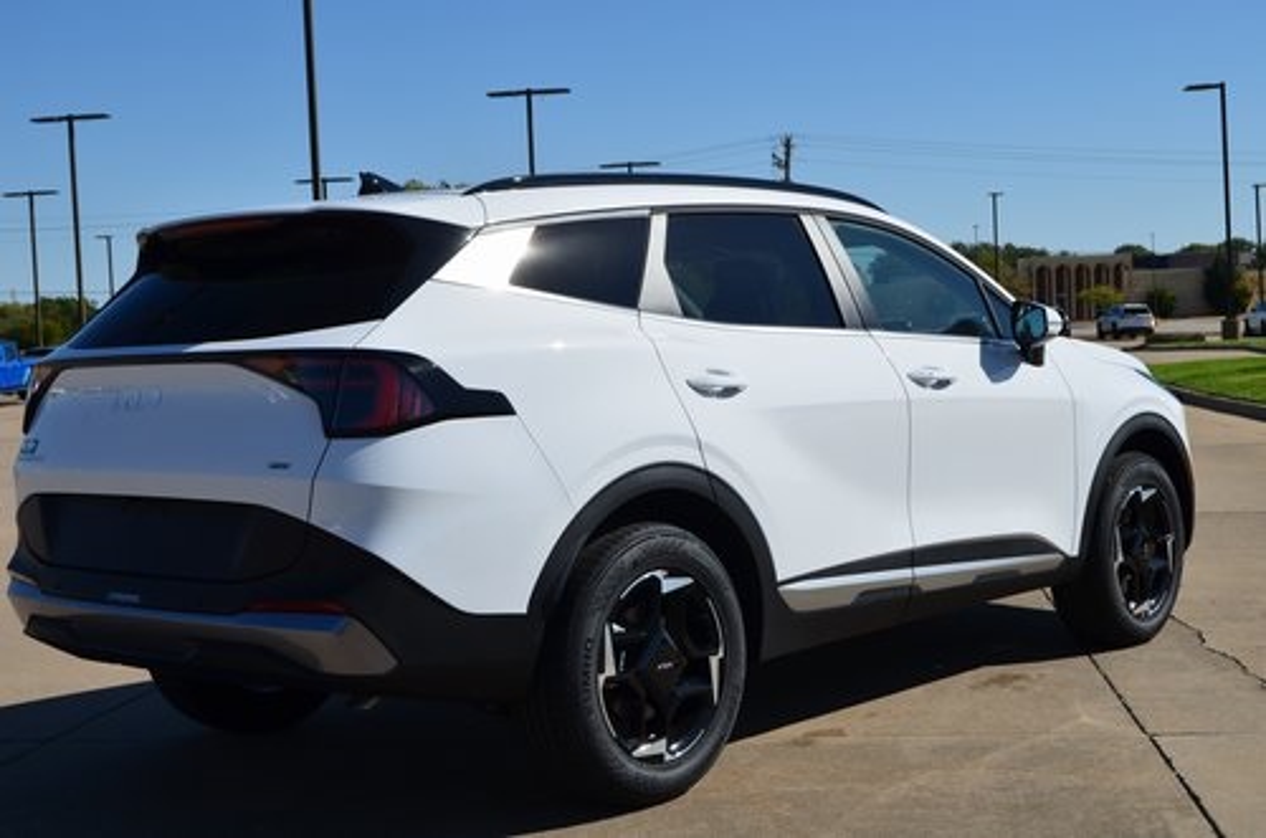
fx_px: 1790
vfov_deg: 26.4
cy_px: 419
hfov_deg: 39.0
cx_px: 633
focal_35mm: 51
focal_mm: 34
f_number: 11
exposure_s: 1/500
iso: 180
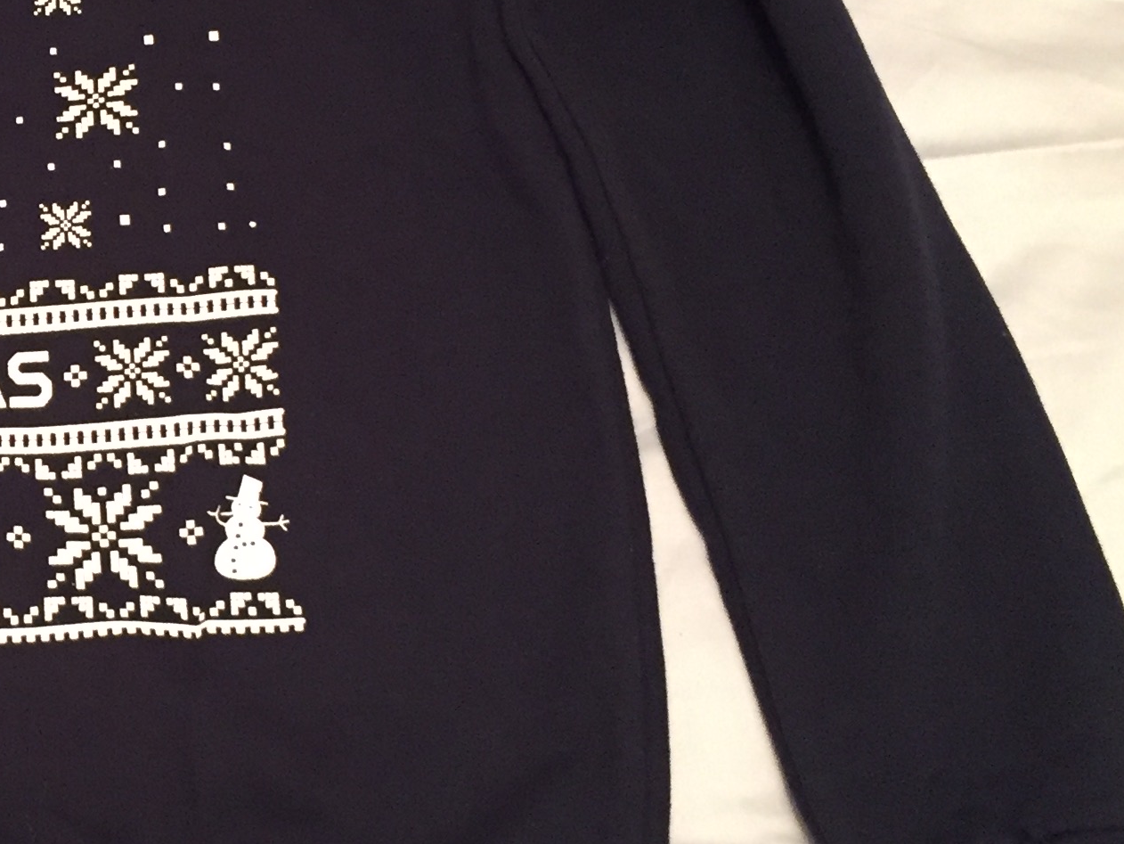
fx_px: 2436
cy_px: 313
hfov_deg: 24.2
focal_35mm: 75
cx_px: -136
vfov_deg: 19.6
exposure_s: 1/17
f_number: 2.2
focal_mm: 4.15
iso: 250
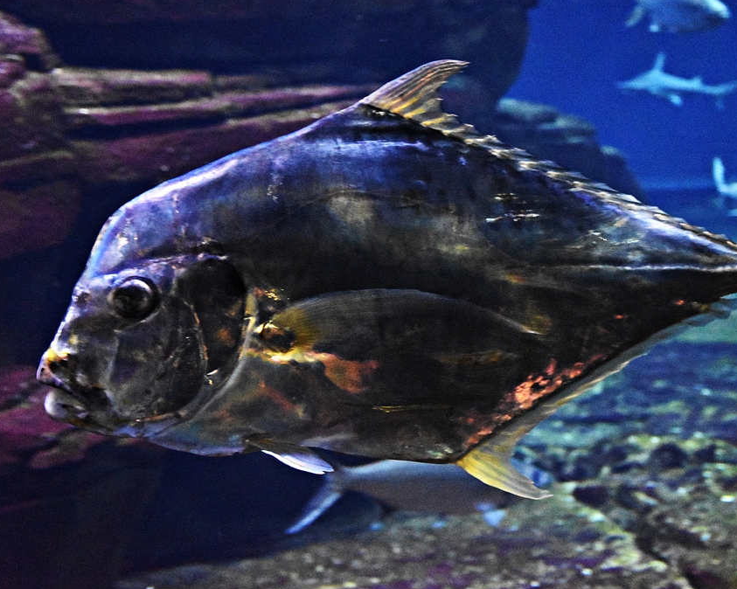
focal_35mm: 65
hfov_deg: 29.1
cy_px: 296
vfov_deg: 23.5
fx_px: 1417
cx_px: 414
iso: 11400
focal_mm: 38
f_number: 4.2
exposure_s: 1/60
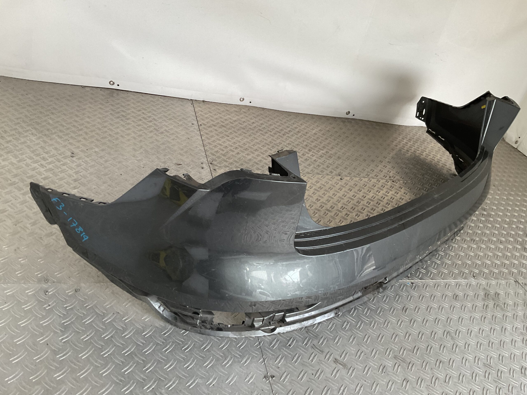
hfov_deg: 61.7
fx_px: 442
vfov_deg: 48.2
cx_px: 264
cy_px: 198
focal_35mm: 29
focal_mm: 3
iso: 80
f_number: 1.8
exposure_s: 1/60
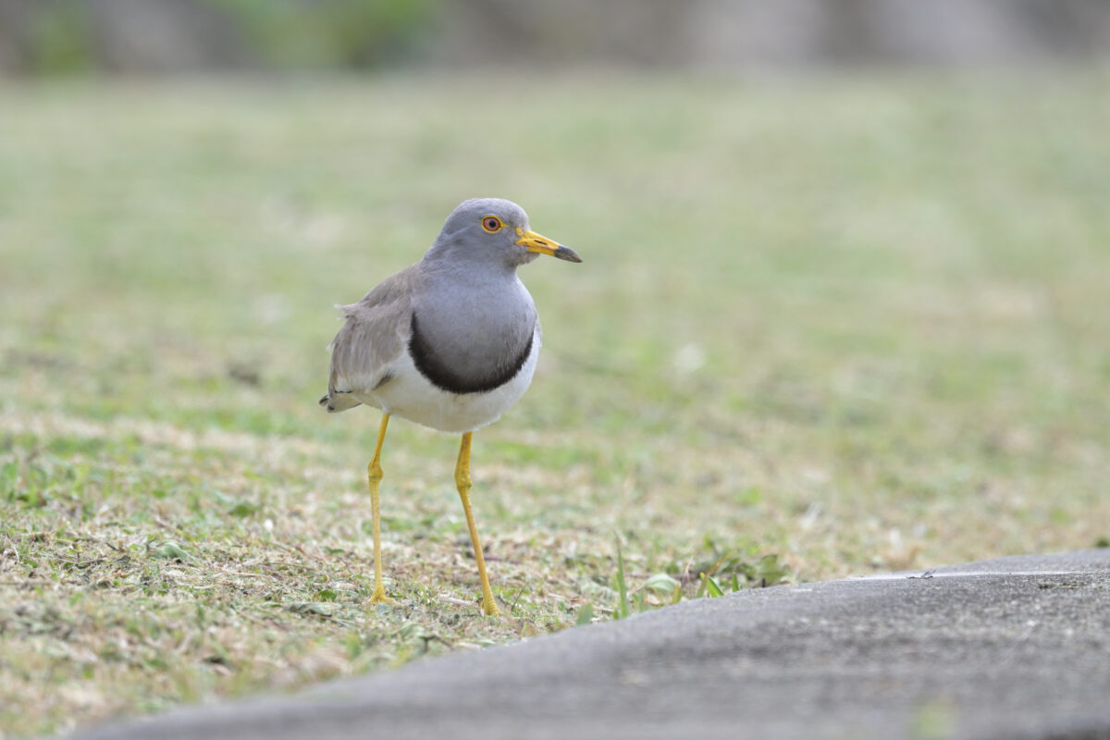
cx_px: 555
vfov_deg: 1.1
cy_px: 370
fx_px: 36997
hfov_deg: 1.7
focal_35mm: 1200
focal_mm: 800
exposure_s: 1/500
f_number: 8
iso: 400
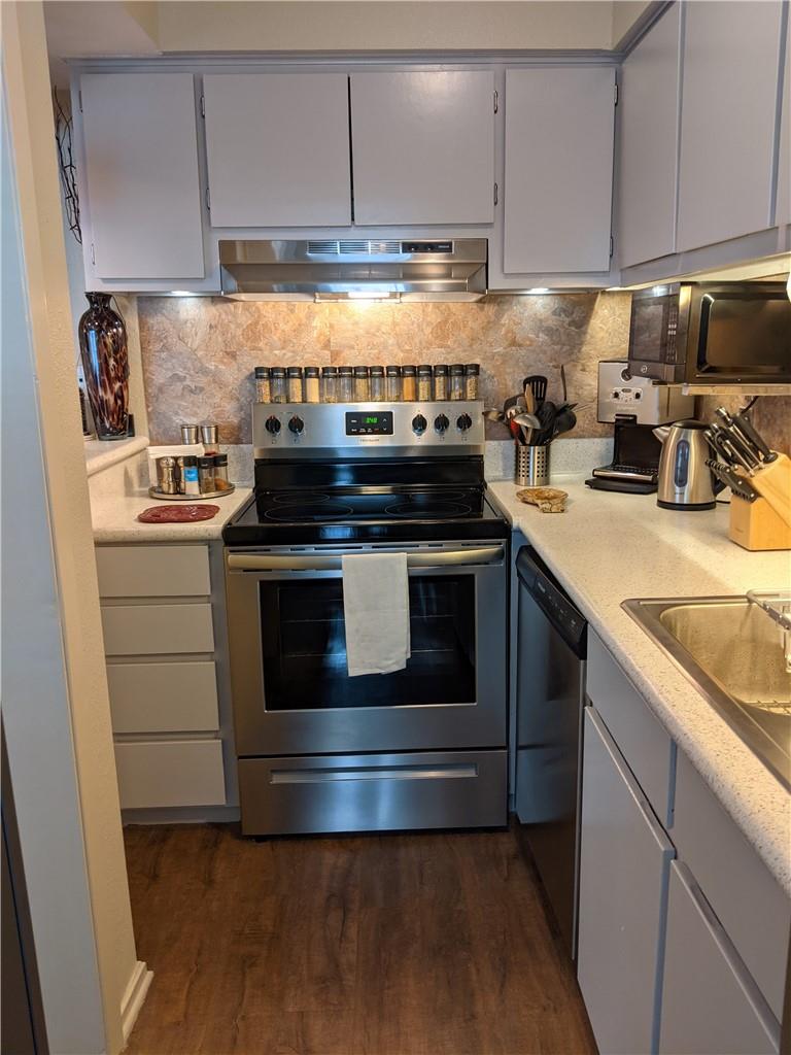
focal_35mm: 27
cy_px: 528
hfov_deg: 51.4
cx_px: 396
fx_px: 823
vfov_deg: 65.3
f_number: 1.8
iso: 50
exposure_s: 1/24
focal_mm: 4.44
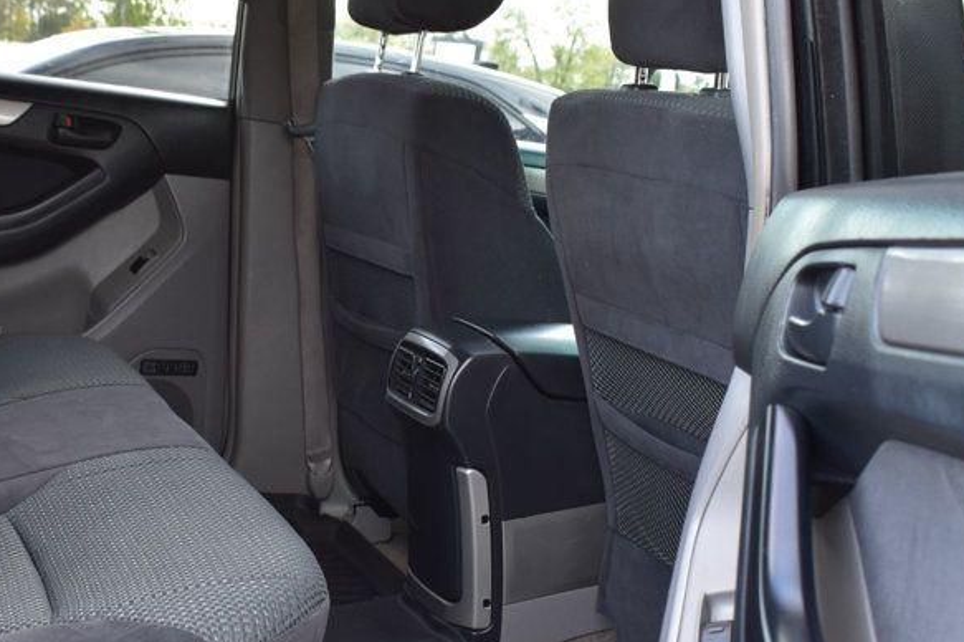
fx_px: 1552
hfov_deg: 34.1
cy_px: 372
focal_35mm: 58
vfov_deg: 23.3
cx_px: 299
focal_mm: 22
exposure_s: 1/30
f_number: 7.1
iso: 400
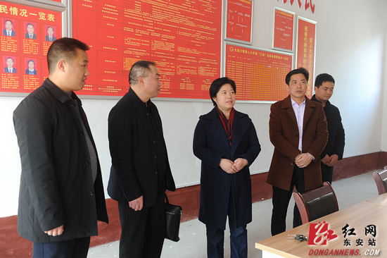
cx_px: 194
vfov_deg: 36.8
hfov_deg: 53.2
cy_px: 129
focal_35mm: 36
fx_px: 387
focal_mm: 36
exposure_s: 1/20
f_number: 4.5
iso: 200
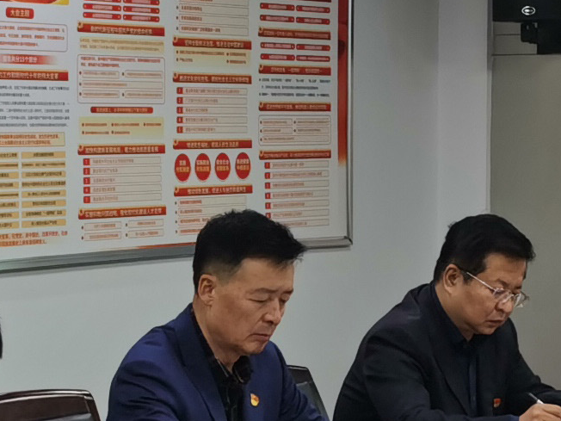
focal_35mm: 151
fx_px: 2447
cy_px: 232
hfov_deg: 13.1
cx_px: 311
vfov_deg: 9.8
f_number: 1.6
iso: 50
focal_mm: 5.56
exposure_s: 1/153
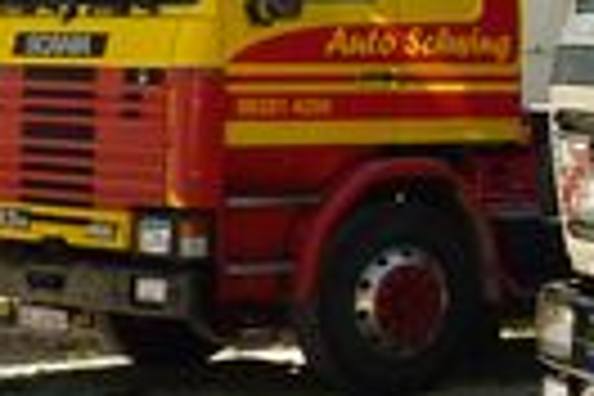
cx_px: 968
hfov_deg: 11.4
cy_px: -63
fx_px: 2805
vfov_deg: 8.0
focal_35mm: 170
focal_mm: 4.8
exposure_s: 1/160
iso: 80
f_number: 4
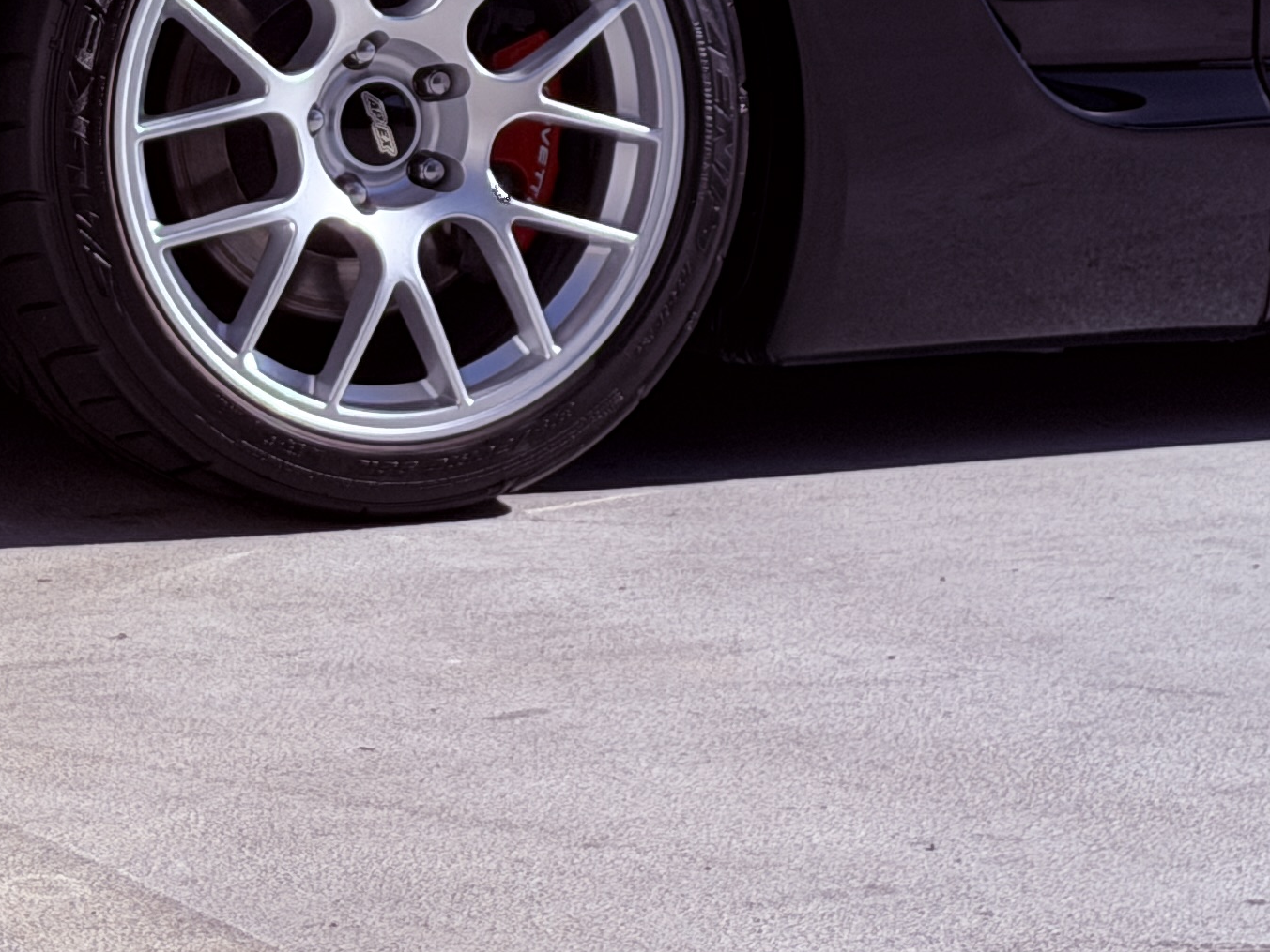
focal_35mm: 143
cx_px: 309
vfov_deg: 10.3
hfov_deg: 13.7
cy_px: 9
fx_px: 5247
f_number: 1.78
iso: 64
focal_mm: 6.76
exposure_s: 1/4329
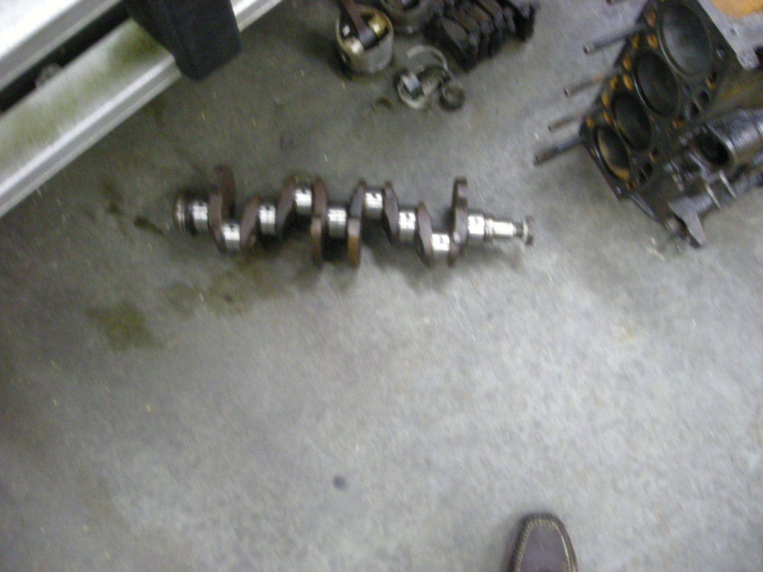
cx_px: 382
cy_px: 286
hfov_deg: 52.6
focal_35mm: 35
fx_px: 771
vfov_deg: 40.7
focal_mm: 5.7
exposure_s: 1/9.6
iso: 400
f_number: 2.8
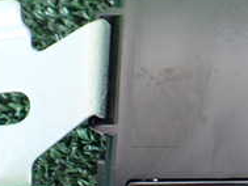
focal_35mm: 95
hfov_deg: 20.0
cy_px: 67
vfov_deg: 15.6
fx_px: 681
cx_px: 251
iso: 800
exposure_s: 1/40
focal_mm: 5.4
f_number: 2.3
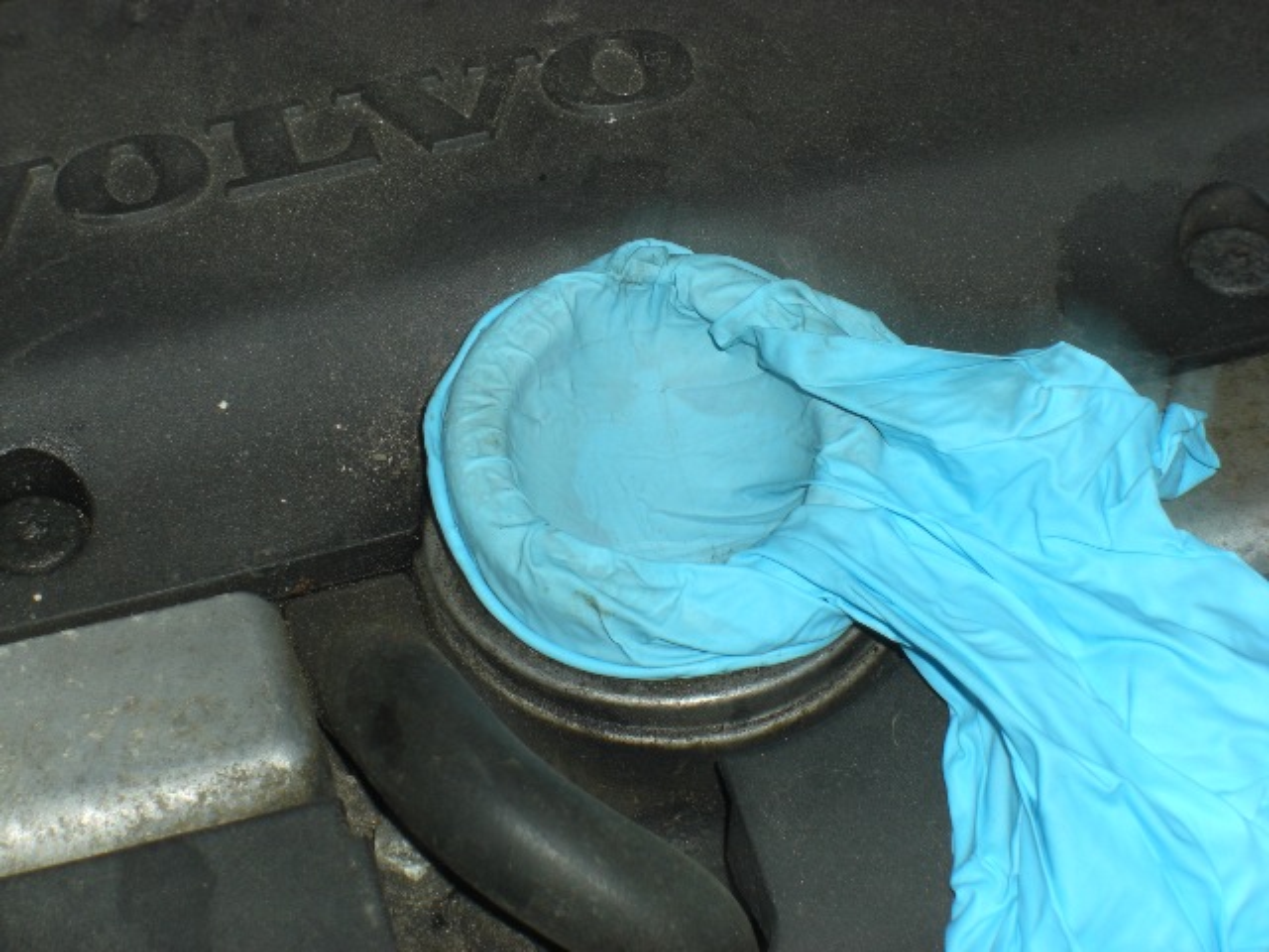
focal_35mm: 114
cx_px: 634
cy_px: 476
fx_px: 4179
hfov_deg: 17.3
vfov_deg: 13.0
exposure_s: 1/60
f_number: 5.1
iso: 100
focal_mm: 23.7
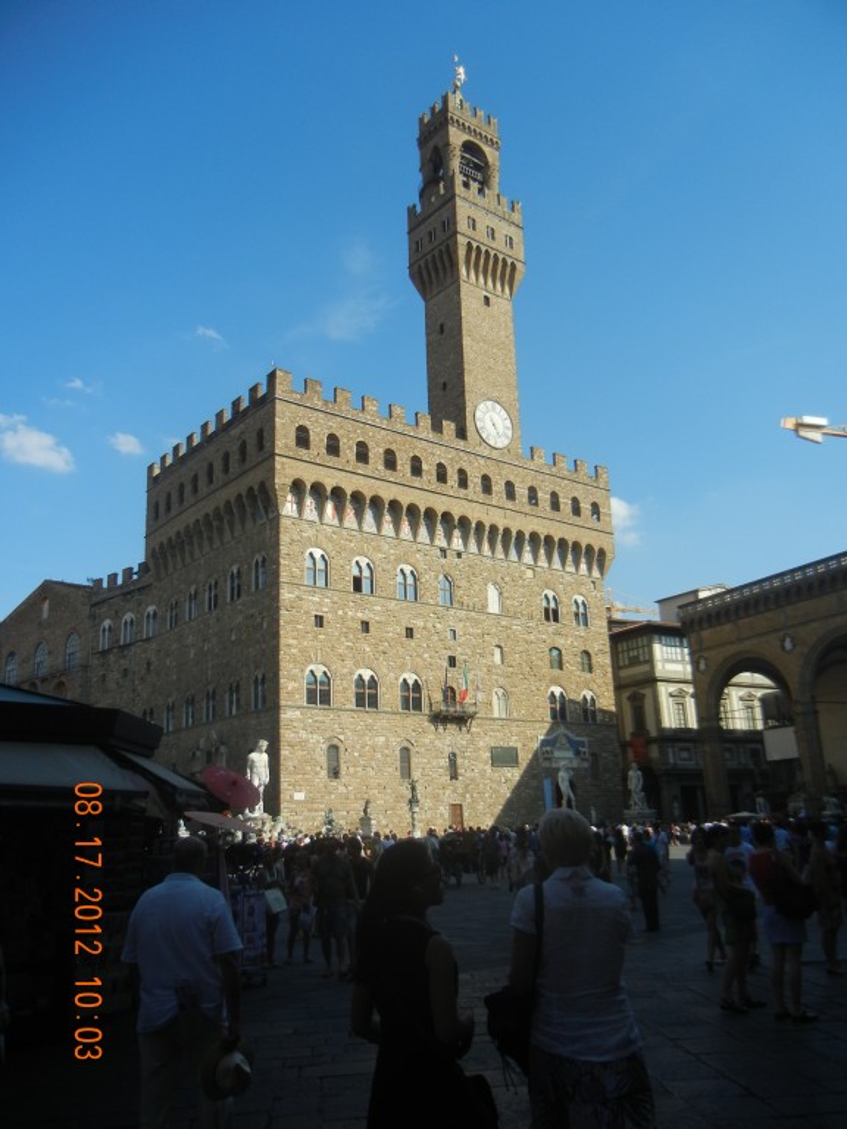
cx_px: 424
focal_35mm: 30
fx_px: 979
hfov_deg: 46.8
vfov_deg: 60.0
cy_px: 564
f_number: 7
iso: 160
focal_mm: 5.4
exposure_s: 1/368
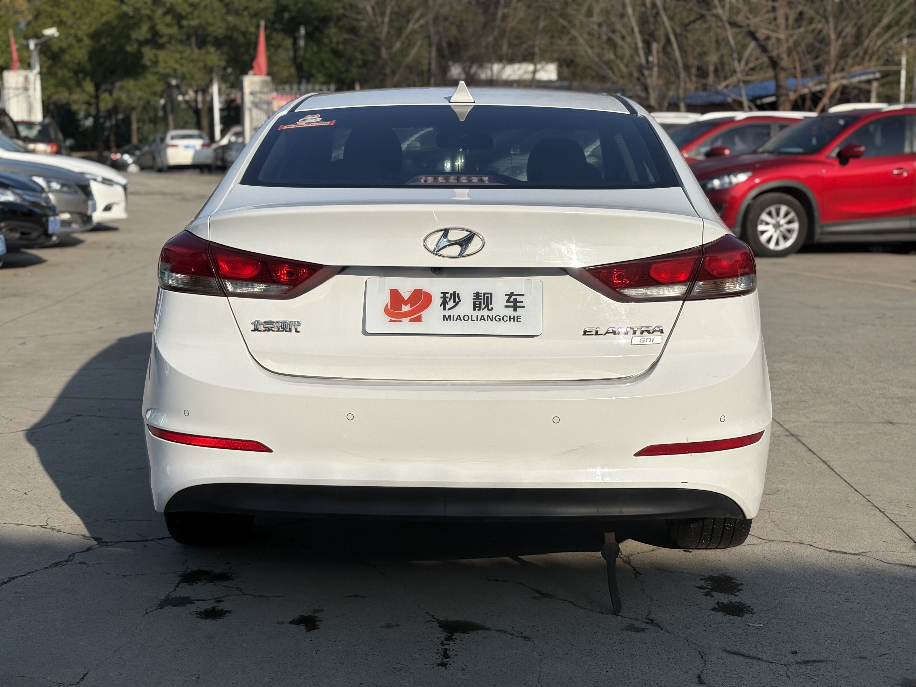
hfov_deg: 36.8
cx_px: 458
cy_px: 344
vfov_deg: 28.0
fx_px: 1376
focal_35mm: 52
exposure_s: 1/4975
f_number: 1.6
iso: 25
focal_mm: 5.96
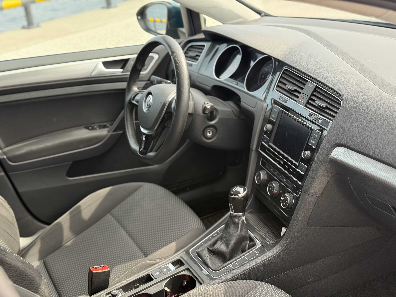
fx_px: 549
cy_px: 148
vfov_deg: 30.3
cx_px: 198
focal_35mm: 48
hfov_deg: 39.7
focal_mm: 6.76
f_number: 1.78
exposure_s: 1/310
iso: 80
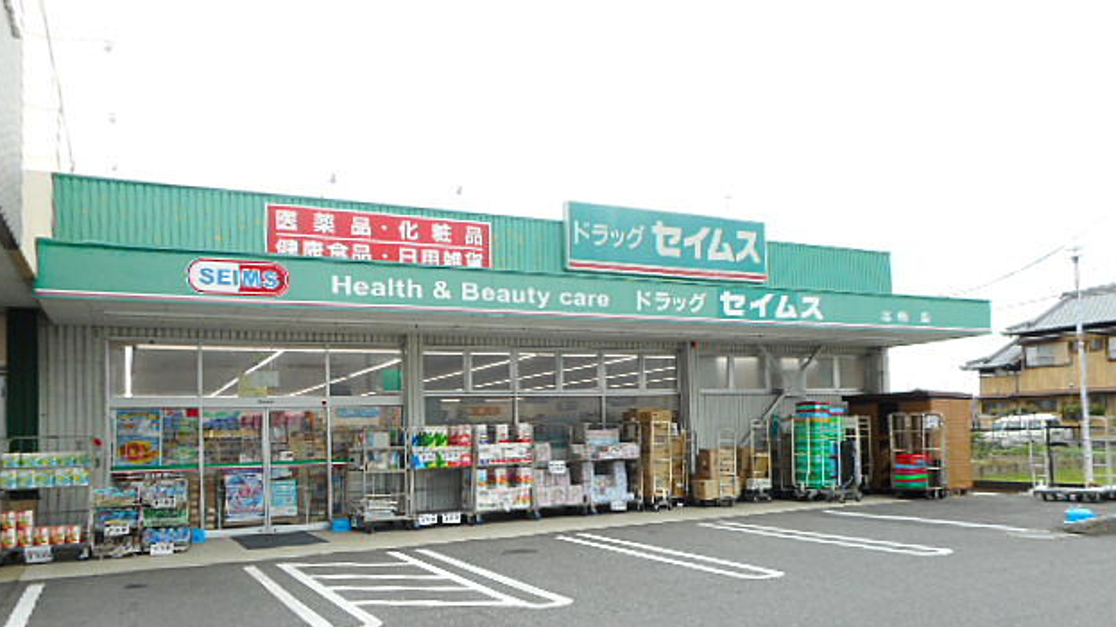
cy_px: 399
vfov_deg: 41.1
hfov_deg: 67.9
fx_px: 828
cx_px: 548
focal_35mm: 28
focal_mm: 4.5
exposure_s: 1/125
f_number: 3.7
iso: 80
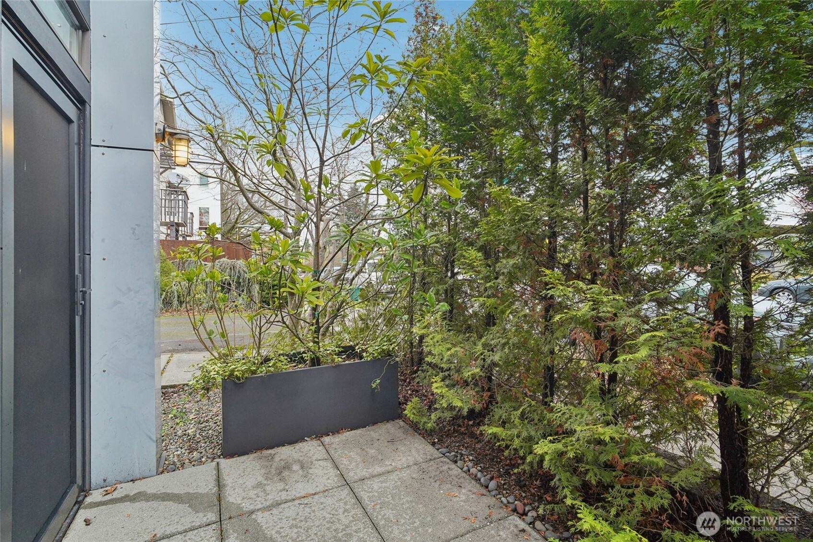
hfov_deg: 96.7
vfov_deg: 73.7
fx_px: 361
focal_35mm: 16
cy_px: 271
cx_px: 406
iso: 1600
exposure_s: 1/80
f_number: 8
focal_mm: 16
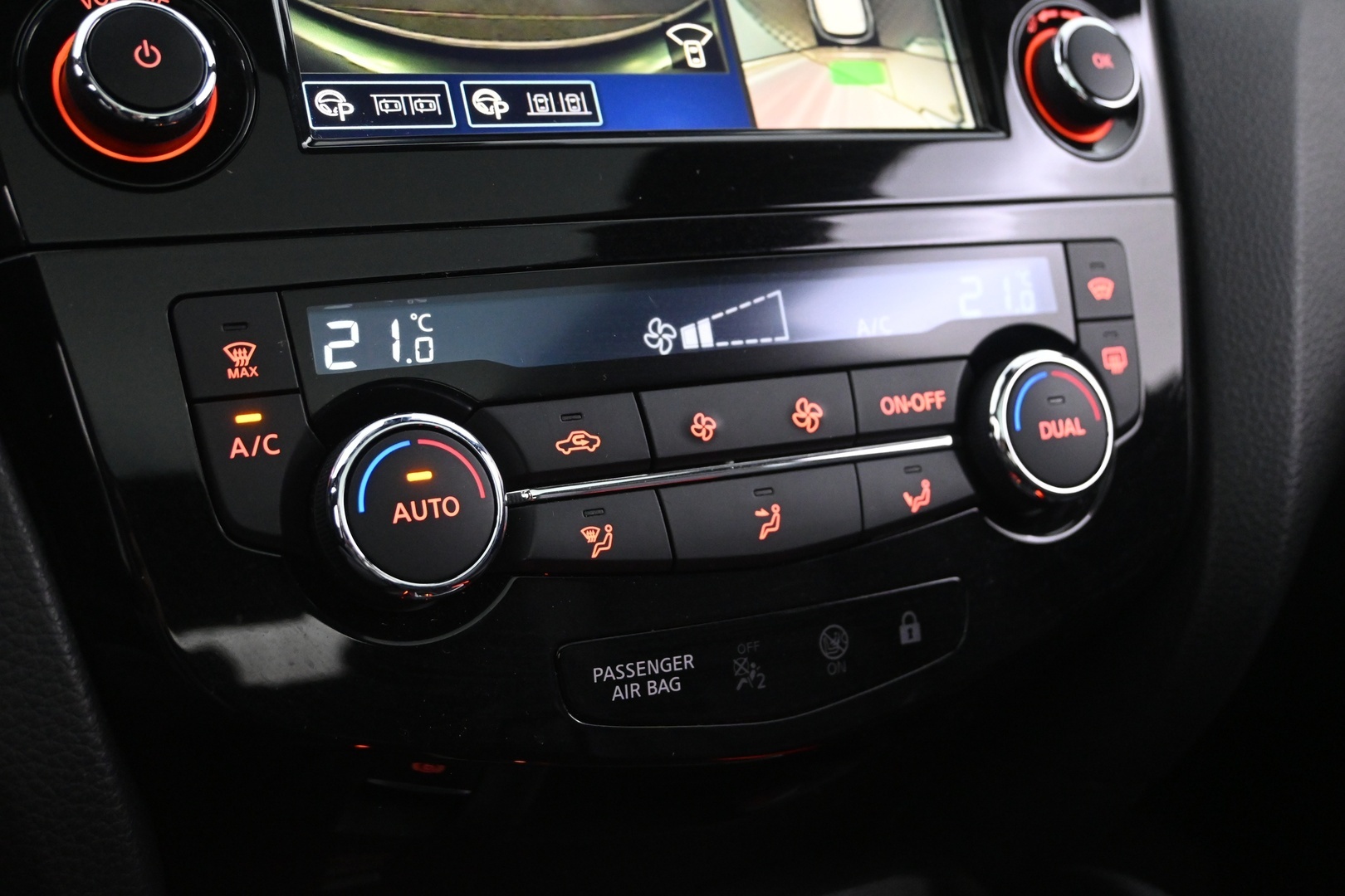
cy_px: 448
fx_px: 1625
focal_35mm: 44
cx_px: 672
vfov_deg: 30.8
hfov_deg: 45.0
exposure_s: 1/20
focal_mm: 29
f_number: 4.8
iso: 3200
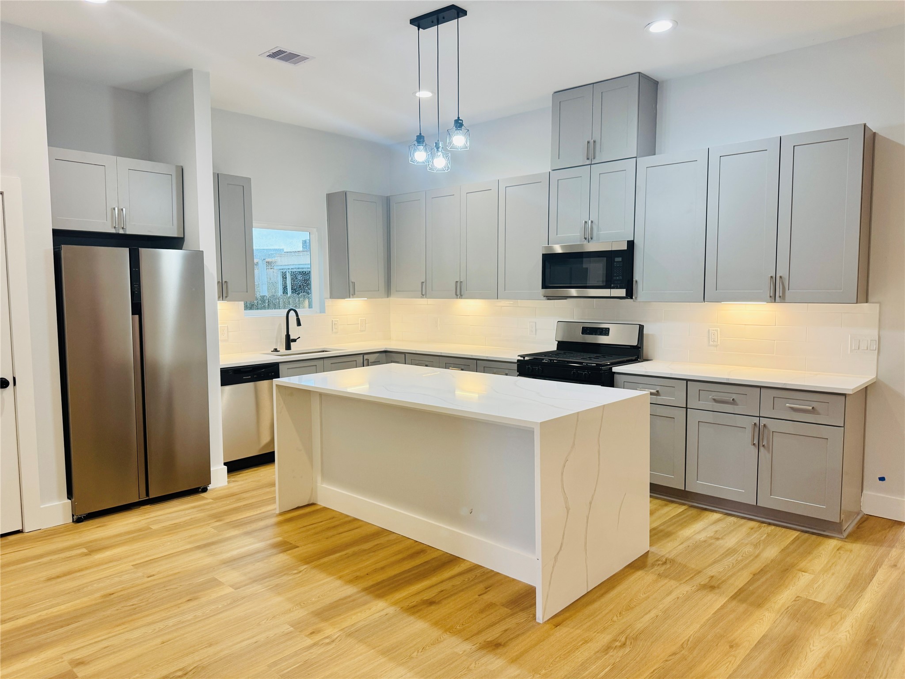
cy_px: 340
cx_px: 452
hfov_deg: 71.6
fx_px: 627
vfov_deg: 56.8
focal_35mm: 24
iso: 125
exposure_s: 1/120
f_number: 1.78
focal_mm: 6.76
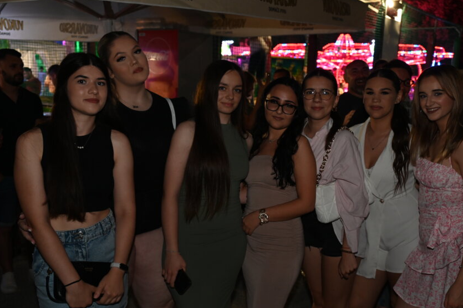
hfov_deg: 50.6
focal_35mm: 38
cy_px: 183
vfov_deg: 34.9
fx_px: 489
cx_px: 261
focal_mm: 31
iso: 1250
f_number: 4.5
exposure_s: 1/60
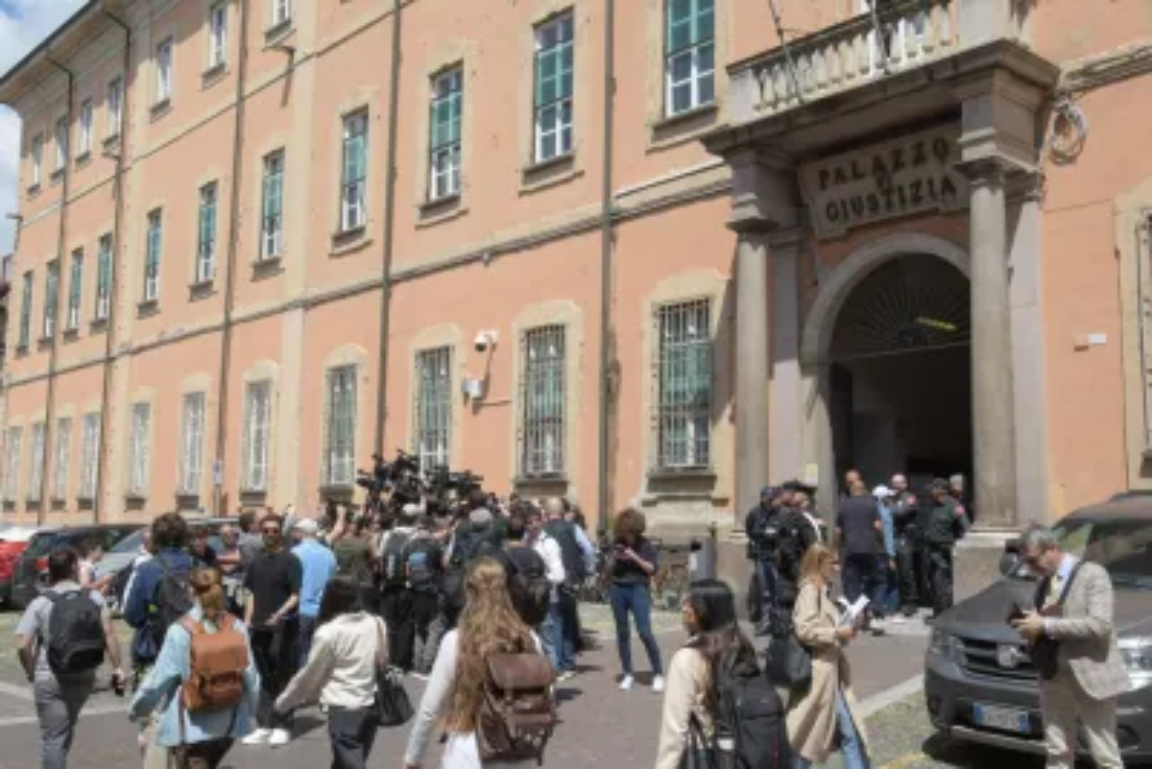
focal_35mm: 37
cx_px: 576
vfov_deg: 36.0
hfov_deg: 51.9
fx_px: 1184
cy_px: 384
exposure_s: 1/250
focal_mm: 25
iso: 640
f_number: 22
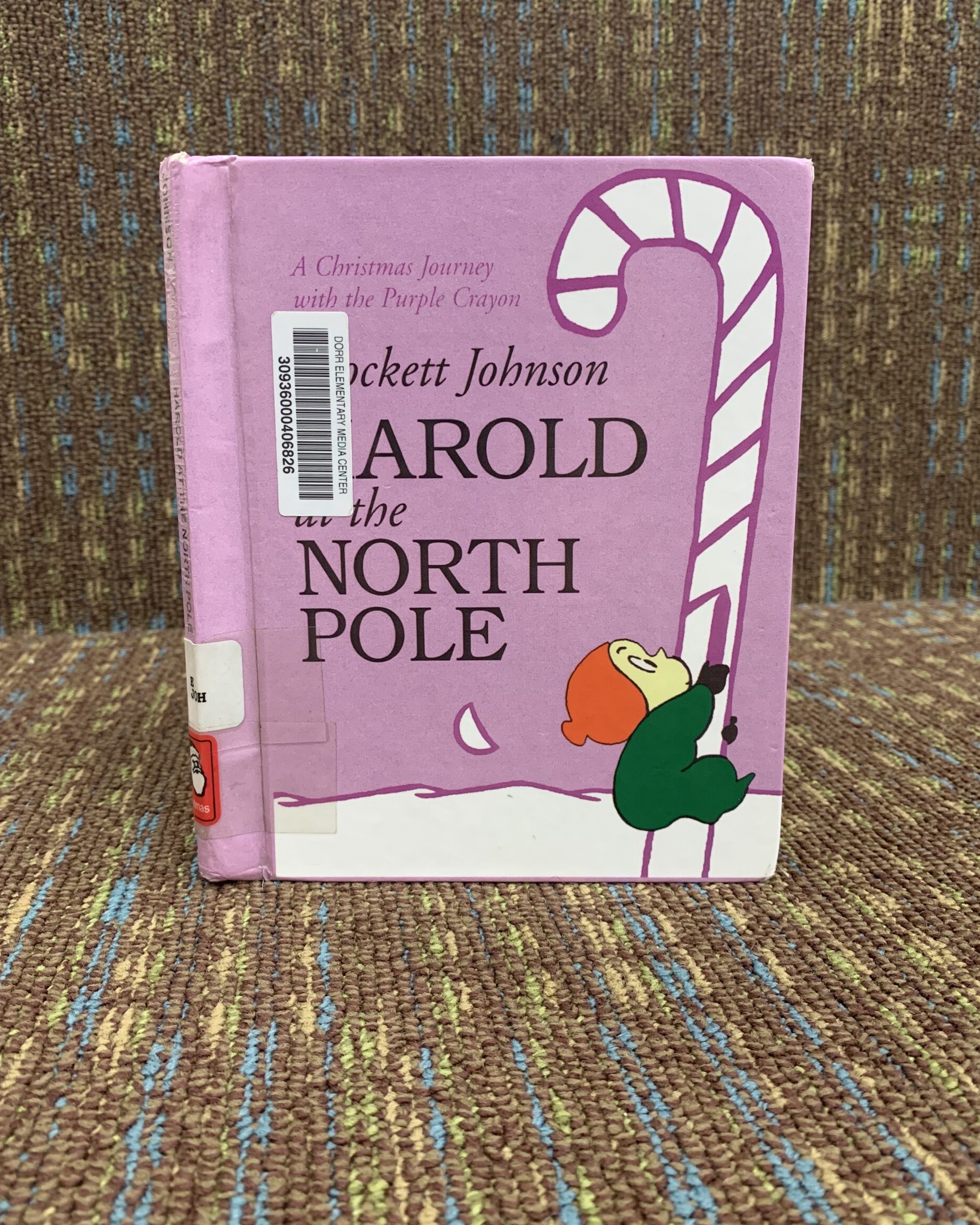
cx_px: 488
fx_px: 1015
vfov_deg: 62.2
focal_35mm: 28
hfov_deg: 51.5
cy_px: 594
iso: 320
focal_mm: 4.25
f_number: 1.8
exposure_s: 1/60
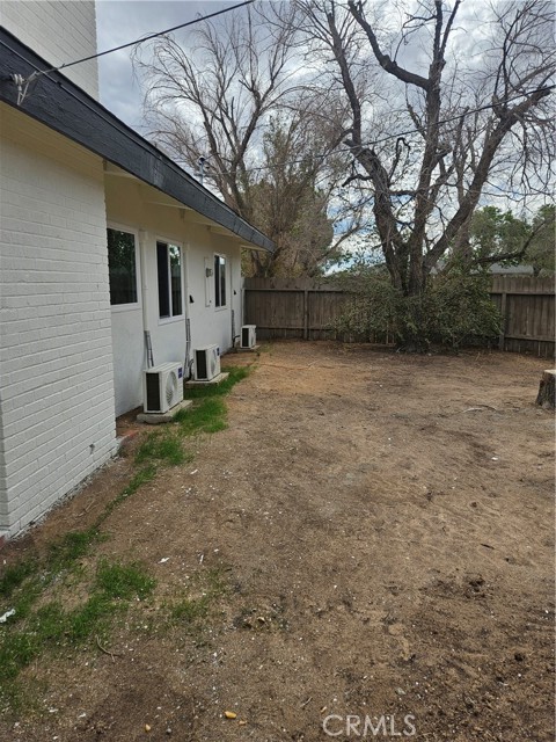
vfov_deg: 73.9
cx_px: 278
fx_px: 493
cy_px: 371
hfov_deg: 58.9
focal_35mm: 23
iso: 25
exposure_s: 1/2016
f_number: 1.8
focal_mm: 5.4
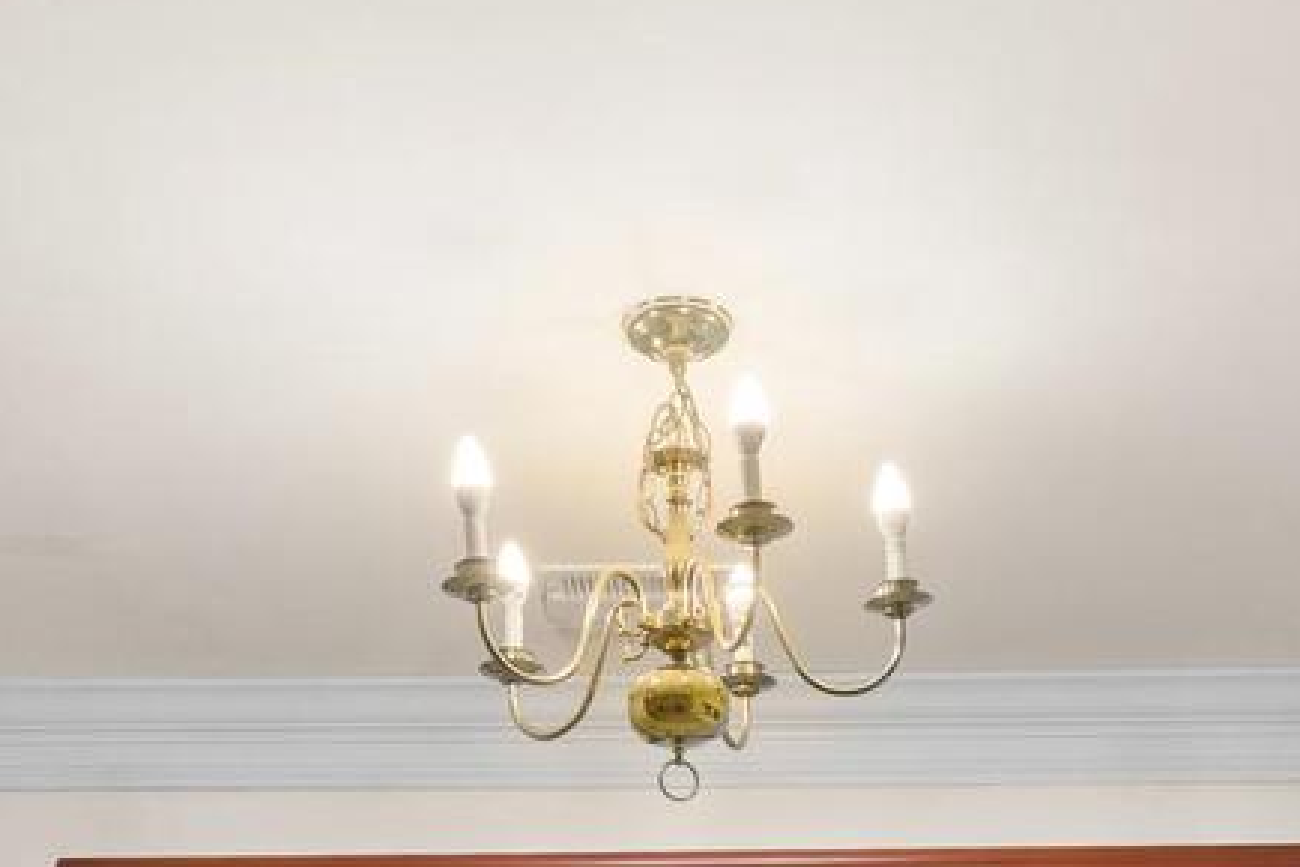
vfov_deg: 20.7
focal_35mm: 53
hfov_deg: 37.4
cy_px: 1393
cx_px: 762
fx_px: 1914
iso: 2000
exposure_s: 1/8
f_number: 8
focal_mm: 16
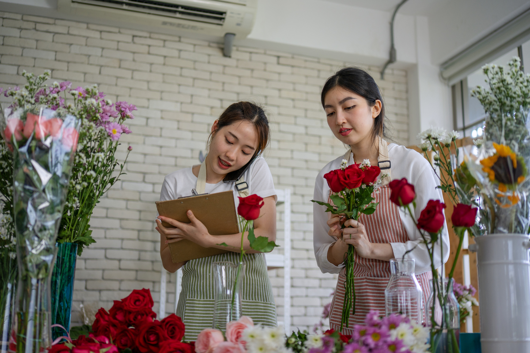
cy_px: 176
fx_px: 662
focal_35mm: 45
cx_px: 265
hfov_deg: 43.6
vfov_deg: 29.9
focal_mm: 45
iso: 160
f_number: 2
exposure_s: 1/400
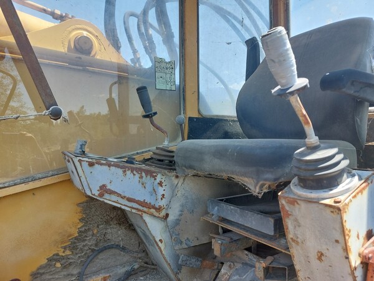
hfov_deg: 69.4
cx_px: 187
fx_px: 270
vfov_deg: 54.9
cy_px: 140
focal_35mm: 25
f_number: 1.8
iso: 25
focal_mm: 5.23
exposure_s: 1/163
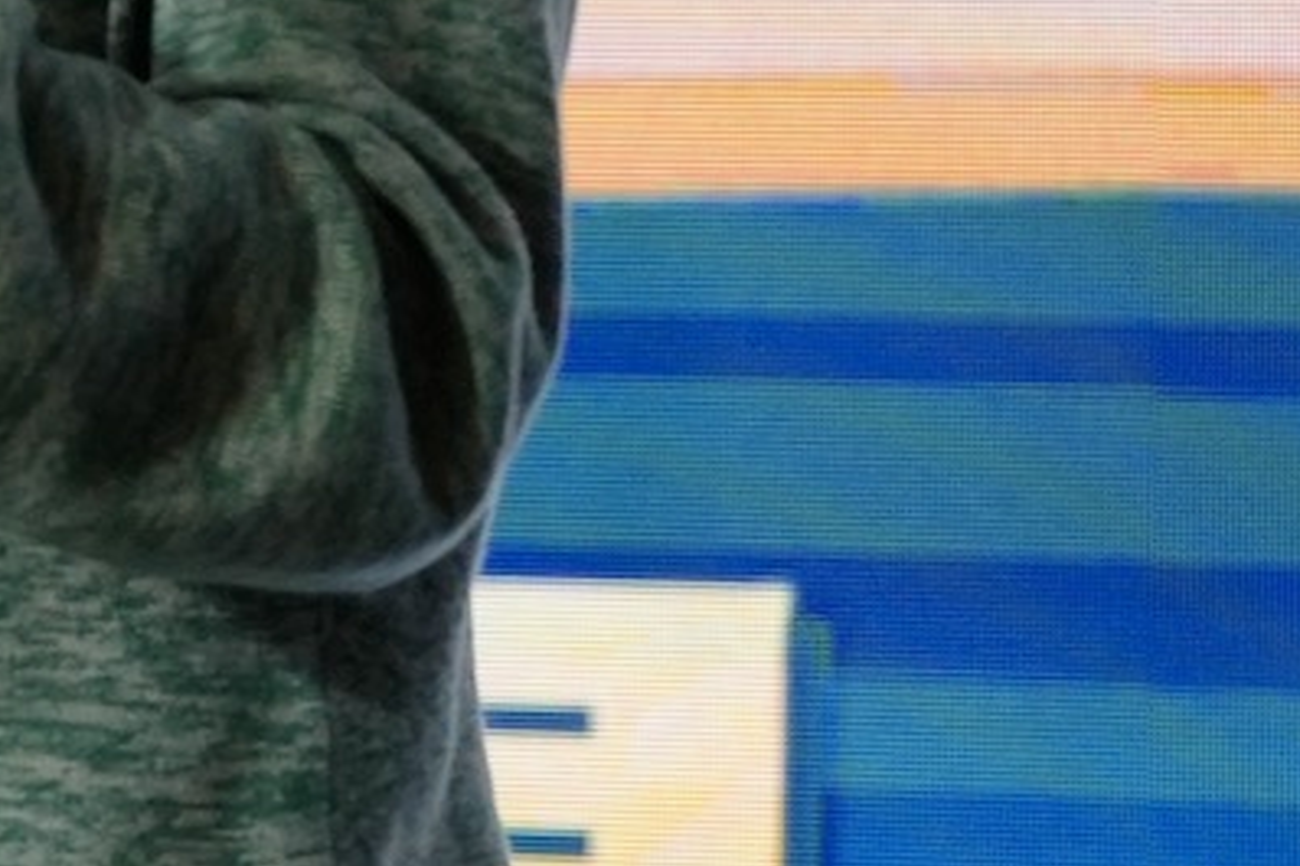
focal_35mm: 634
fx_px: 22884
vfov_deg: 2.2
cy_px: 613
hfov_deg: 3.2
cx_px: -2716
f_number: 4
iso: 800
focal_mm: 90
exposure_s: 1/160
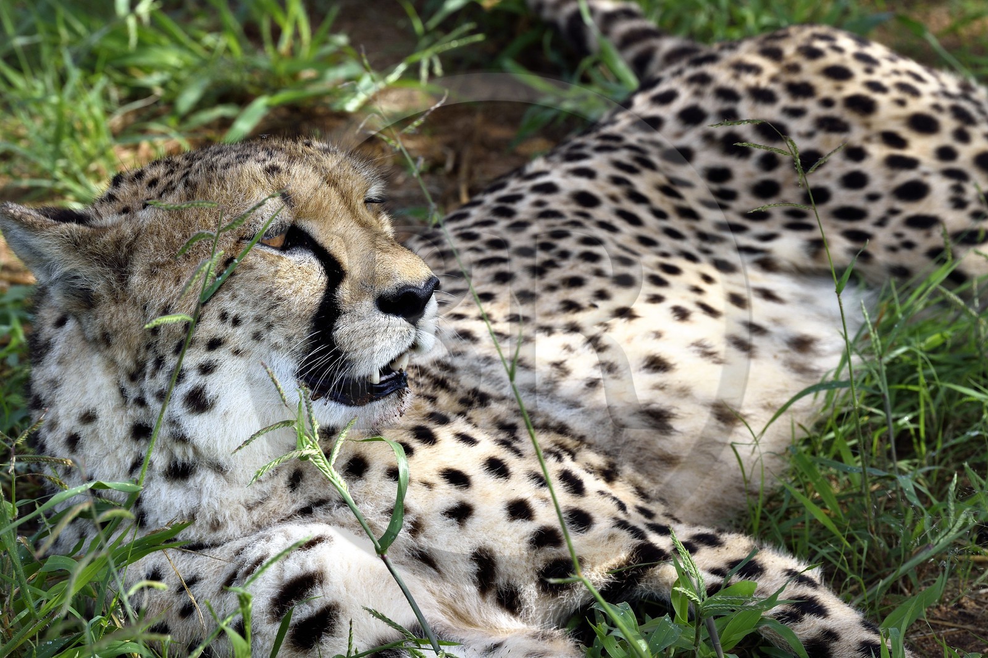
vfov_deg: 6.9
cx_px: 494
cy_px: 329
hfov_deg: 10.3
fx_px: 5487
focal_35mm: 200
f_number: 10
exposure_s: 1/400
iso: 400
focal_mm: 200
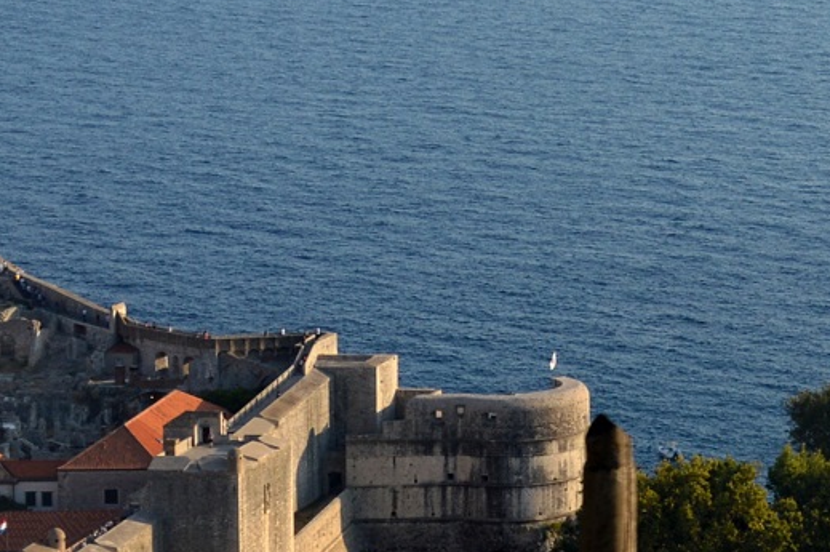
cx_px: 1007
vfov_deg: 7.3
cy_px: 30
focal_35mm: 188
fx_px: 4330
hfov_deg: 10.8
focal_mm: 32
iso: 100
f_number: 7.1
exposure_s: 1/200
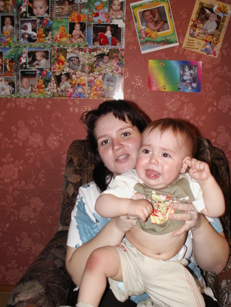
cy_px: 154
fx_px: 311
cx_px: 116
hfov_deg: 40.7
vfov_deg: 52.6
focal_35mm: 35
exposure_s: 1/40
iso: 160
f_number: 2.8
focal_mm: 5.86
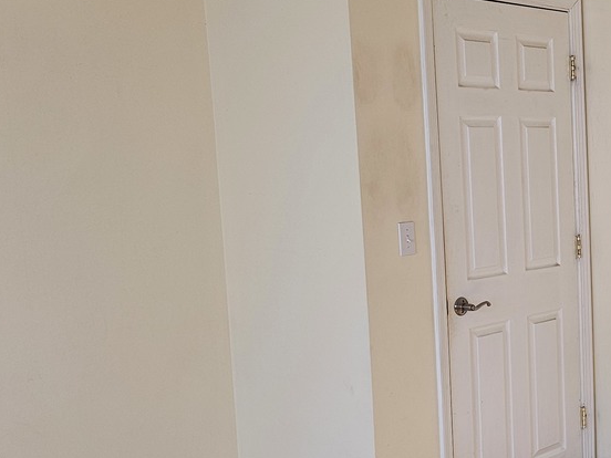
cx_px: 697
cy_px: 280
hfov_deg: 28.7
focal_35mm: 60
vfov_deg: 24.4
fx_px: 1059
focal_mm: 6.3
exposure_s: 1/180
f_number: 1.7
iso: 80
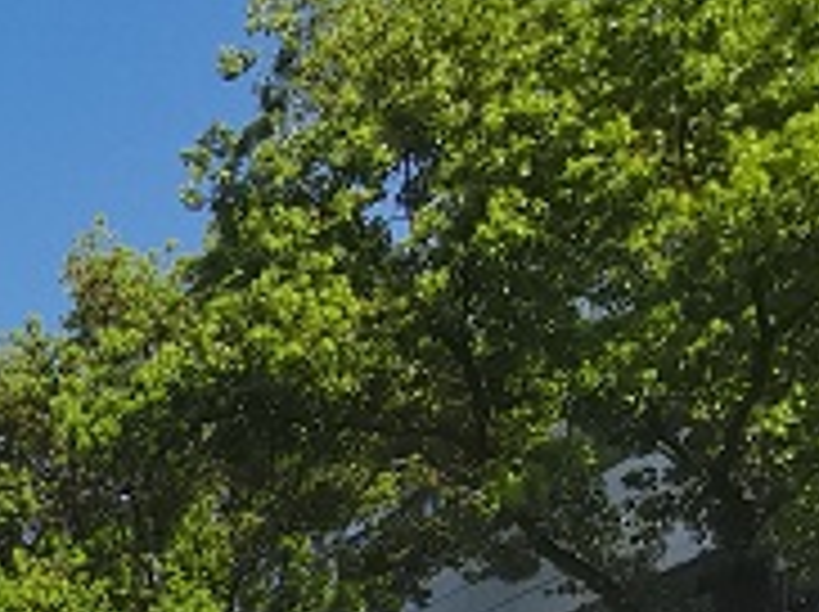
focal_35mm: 70
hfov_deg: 22.7
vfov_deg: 18.0
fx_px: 1654
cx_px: -405
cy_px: 999
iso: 50
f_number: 2.4
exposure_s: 1/1562
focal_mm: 1.78
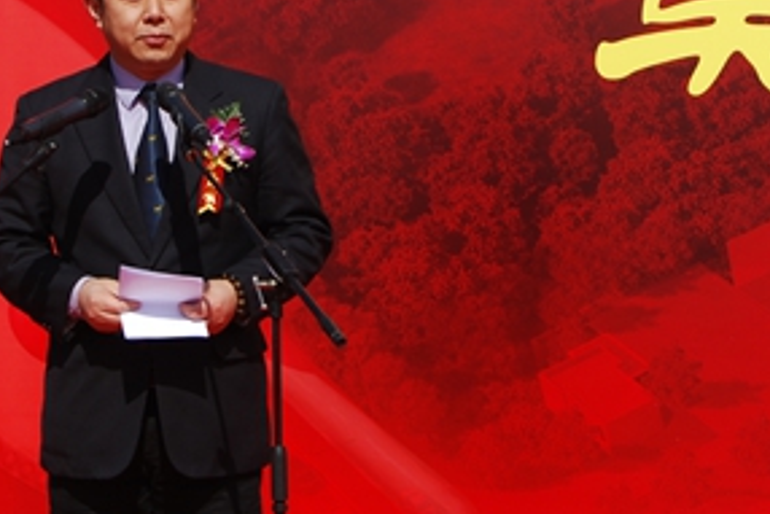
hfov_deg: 14.1
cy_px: 180
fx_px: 3103
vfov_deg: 9.5
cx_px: 412
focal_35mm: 145
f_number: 9
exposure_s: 1/320
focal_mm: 46
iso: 100
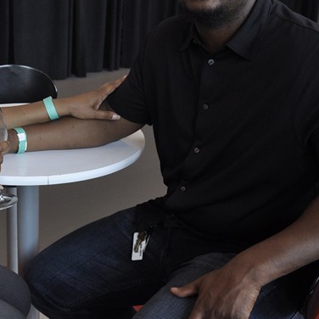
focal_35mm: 61
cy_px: 117
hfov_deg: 27.5
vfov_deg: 28.0
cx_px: 59
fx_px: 636
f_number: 5
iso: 400
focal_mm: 18
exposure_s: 1/60
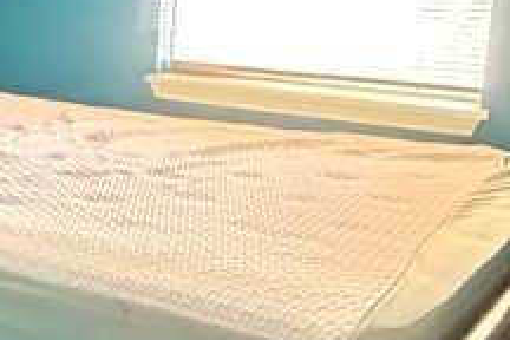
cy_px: 83
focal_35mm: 69
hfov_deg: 23.6
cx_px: -246
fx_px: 977
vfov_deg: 19.6
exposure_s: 1/30
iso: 1600
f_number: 2.2
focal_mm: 2.22
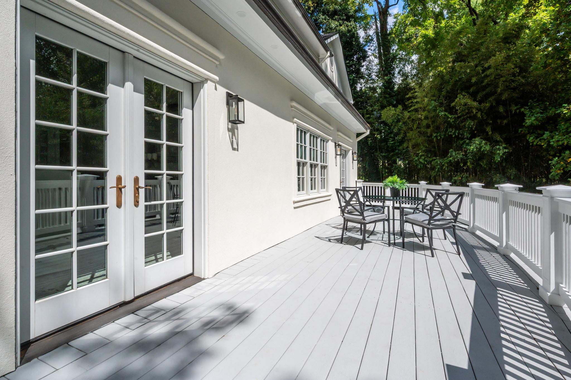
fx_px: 269
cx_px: 286
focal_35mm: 17
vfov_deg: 70.3
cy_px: 190
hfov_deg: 93.3
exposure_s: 1/3200
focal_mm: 17
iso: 800
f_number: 14
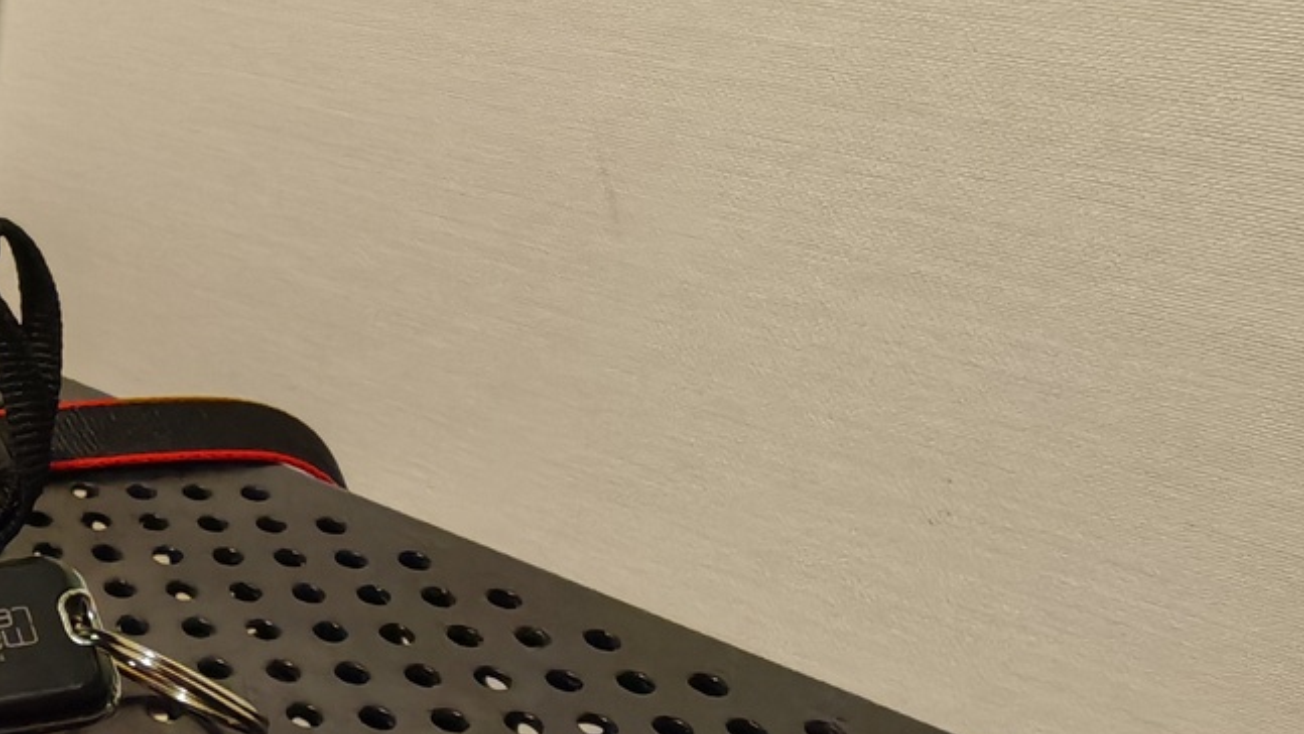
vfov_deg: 28.3
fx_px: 1452
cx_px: -403
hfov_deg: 34.1
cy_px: 397
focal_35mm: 42
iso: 500
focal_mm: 1.82
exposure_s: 1/25
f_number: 2
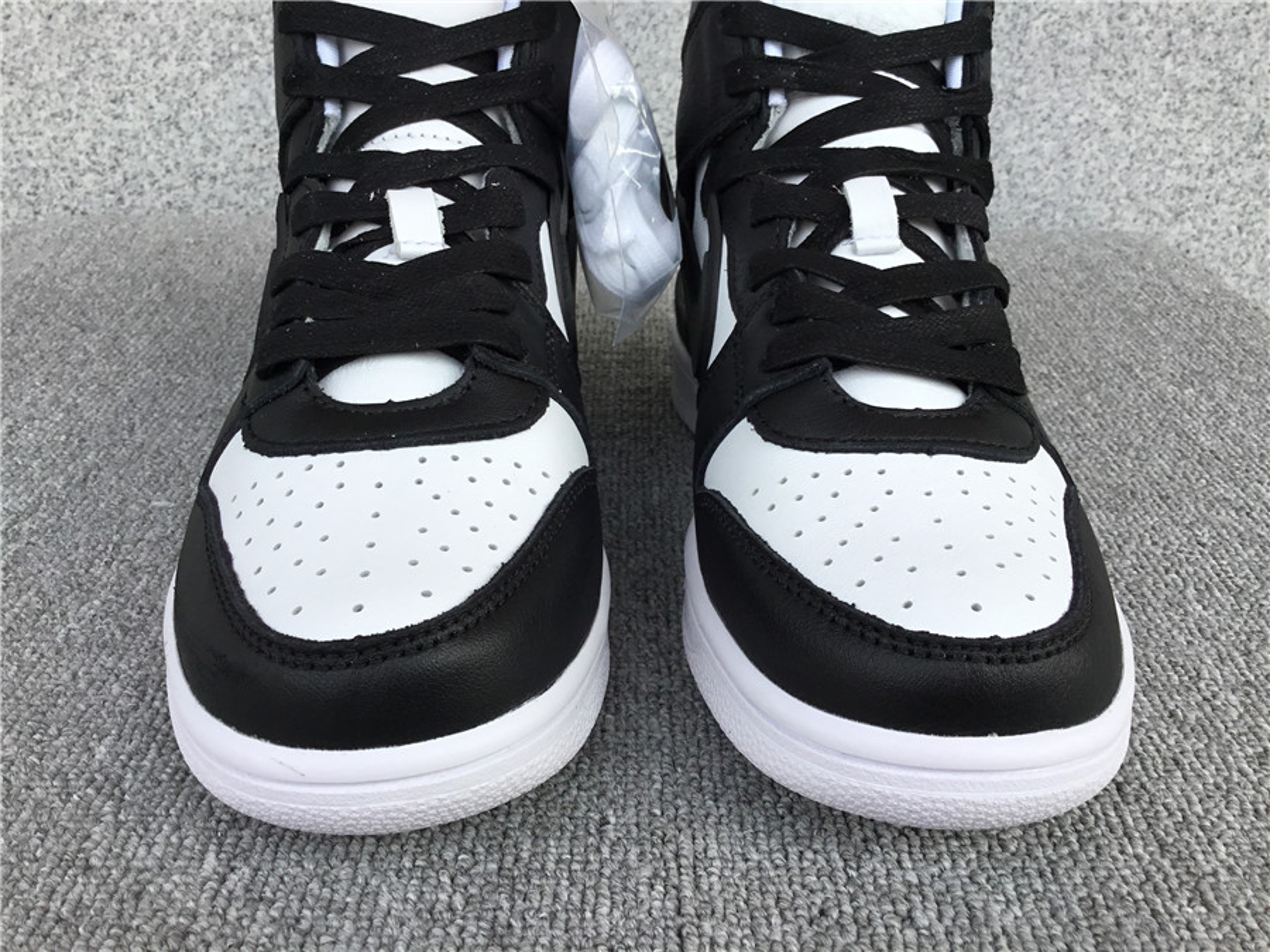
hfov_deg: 58.4
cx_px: 635
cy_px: 476
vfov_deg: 45.4
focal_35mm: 31
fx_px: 1137
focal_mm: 3.3
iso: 25
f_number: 2.4
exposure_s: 1/448
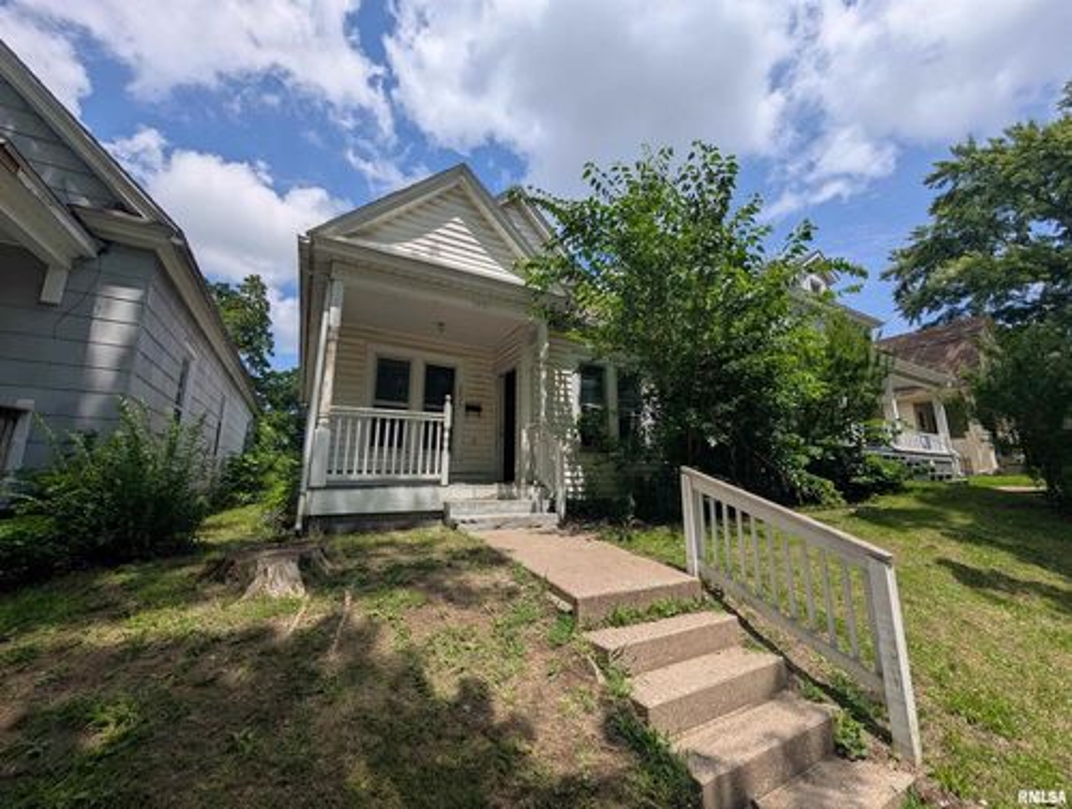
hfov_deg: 110.4
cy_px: 404
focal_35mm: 12
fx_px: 372
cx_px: 536
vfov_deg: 94.7
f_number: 1.7
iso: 55
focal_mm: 2.02
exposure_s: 1/5319
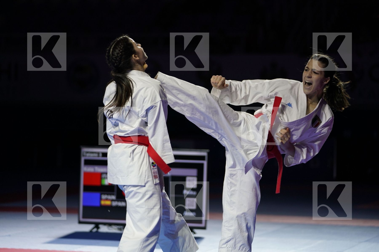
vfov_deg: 10.4
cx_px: 190
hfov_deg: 15.5
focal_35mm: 132
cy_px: 126
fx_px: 1390
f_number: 2.8
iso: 500
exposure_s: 1/500
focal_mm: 132
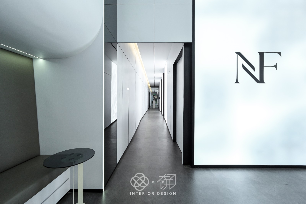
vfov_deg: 81.2
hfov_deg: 104.3
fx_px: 119
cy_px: 102
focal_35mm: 14
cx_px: 153
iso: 400
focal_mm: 14
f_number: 10
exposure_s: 1/40
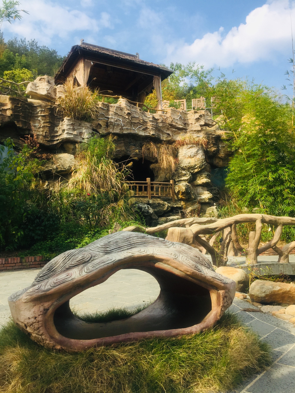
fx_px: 330
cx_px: 148
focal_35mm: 29
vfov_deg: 61.7
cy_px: 196
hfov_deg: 48.2
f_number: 2.2
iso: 32
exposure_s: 1/1236
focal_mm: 4.15
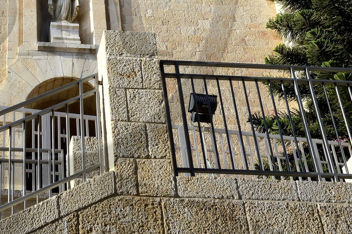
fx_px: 811
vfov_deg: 15.9
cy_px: -26
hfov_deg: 23.8
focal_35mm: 83
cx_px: 27
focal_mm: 36
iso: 200
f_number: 5.6
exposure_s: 1/640
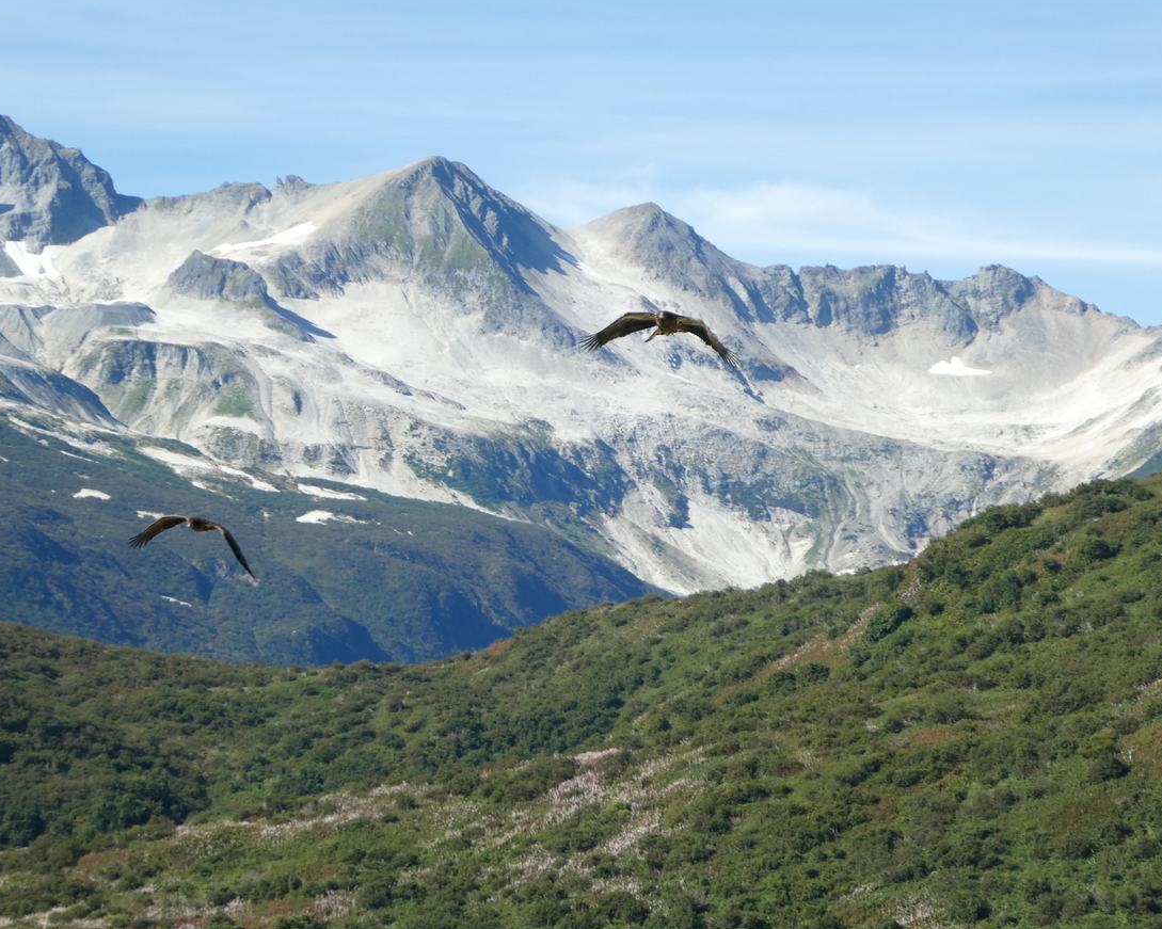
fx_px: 5158
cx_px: 607
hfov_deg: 12.9
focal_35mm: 150
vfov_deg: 10.3
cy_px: 463
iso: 80
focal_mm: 25.6
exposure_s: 1/200
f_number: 5.4
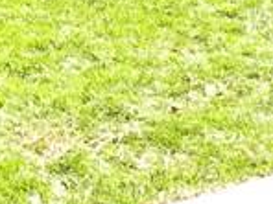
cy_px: -393
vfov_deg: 6.1
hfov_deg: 8.4
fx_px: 1798
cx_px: -186
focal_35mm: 228
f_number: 3.5
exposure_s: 1/141
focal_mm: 5.9
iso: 64
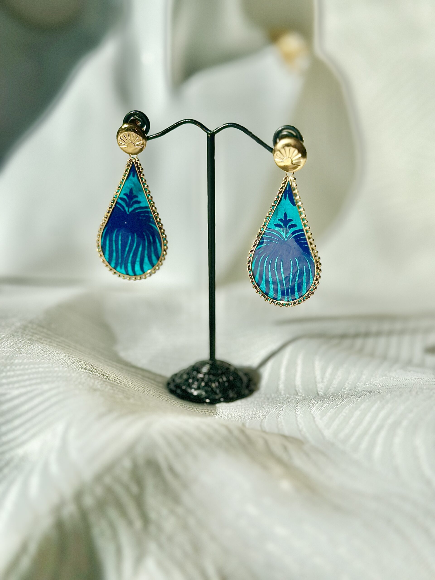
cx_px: 218
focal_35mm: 48
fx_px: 804
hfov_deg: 30.3
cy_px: 290
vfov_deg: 39.7
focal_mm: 6.86
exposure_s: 1/9804
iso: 80
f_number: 1.78
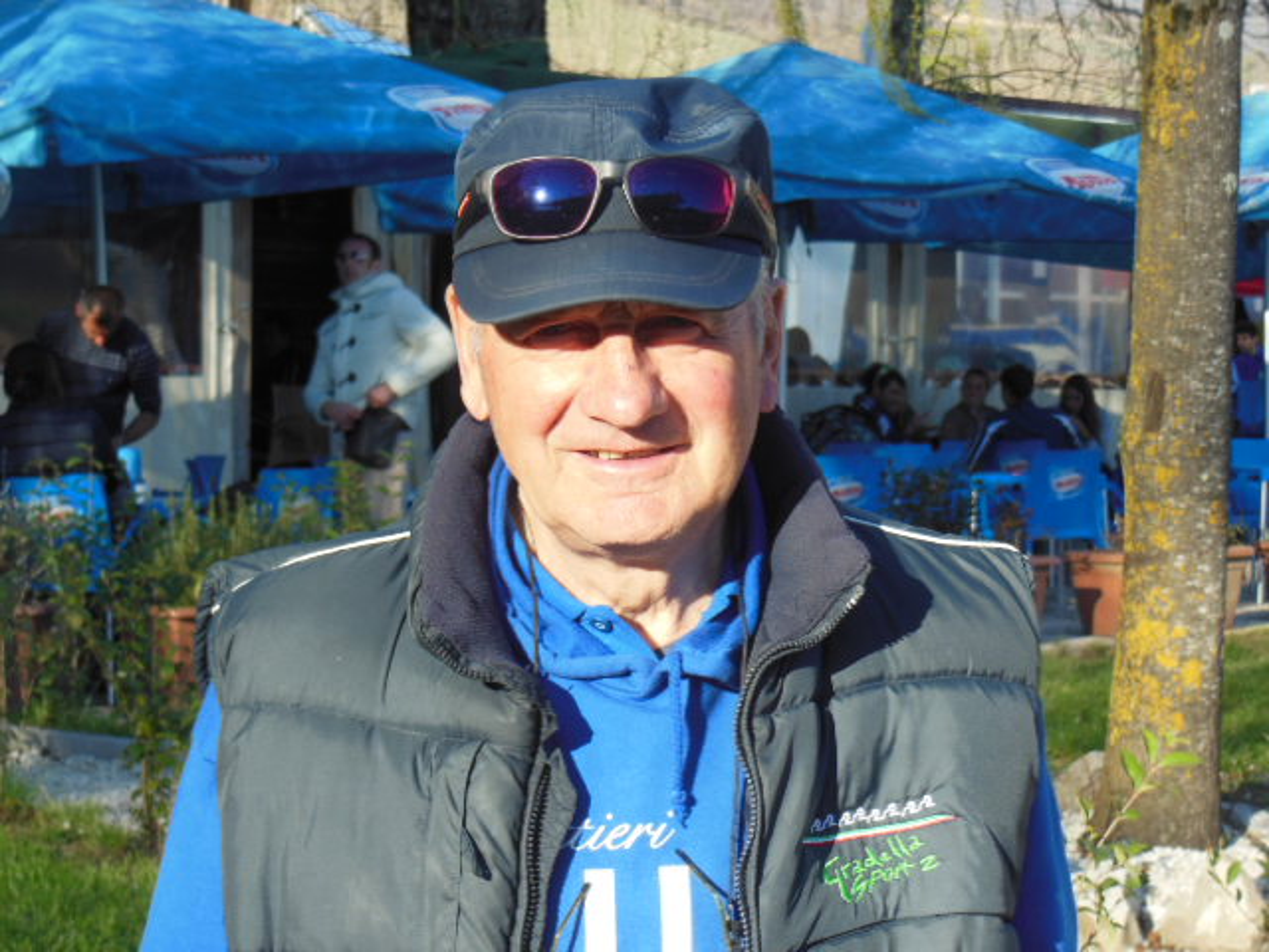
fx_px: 3923
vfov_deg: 13.8
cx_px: 634
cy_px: 476
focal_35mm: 107
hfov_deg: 18.4
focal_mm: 19.1
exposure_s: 1/160
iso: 125
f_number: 5.7
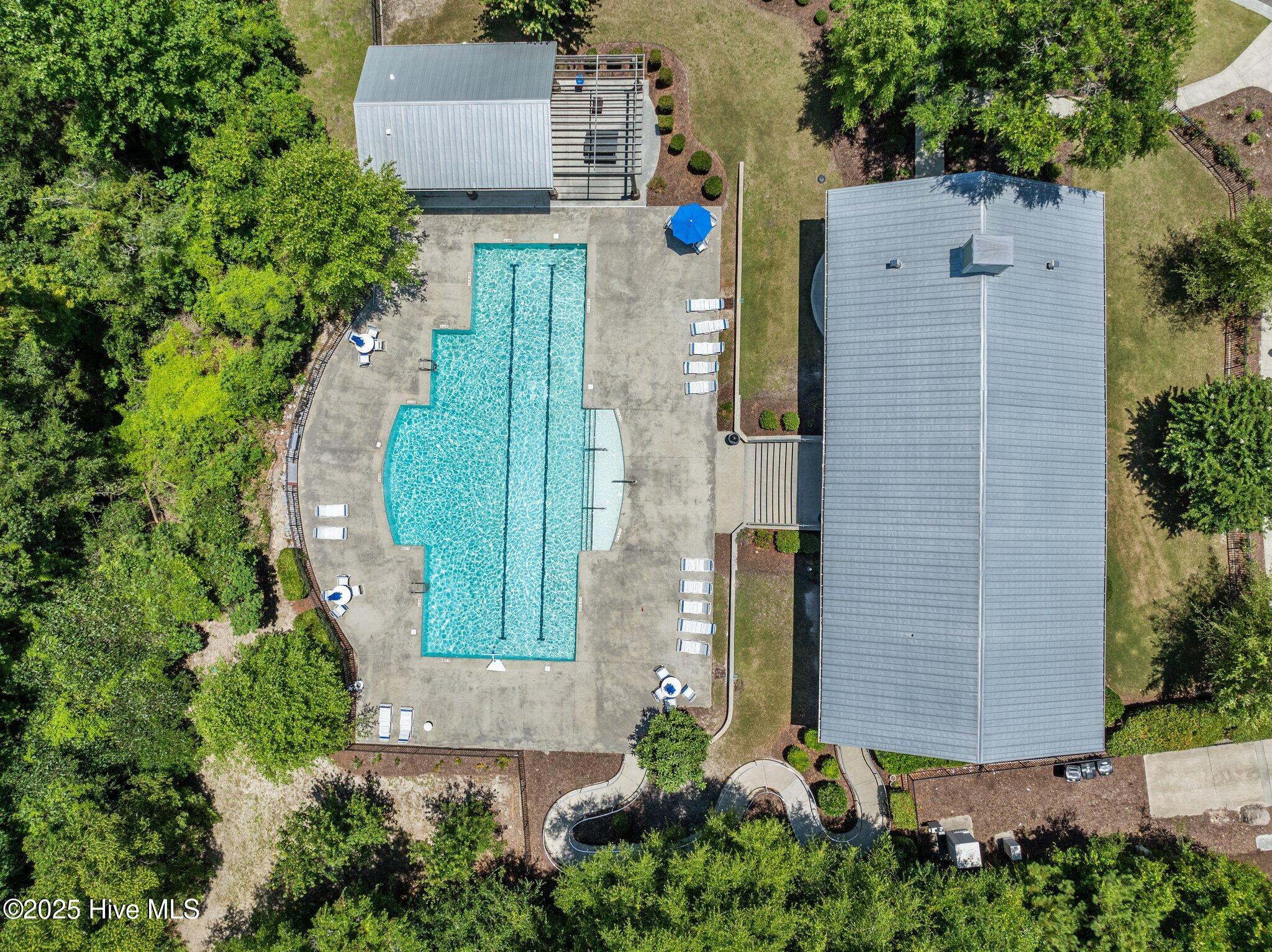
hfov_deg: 71.6
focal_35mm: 24
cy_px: 476
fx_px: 881
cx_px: 636
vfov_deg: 56.8
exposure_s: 1/640
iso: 110
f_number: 2.8
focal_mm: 12.29
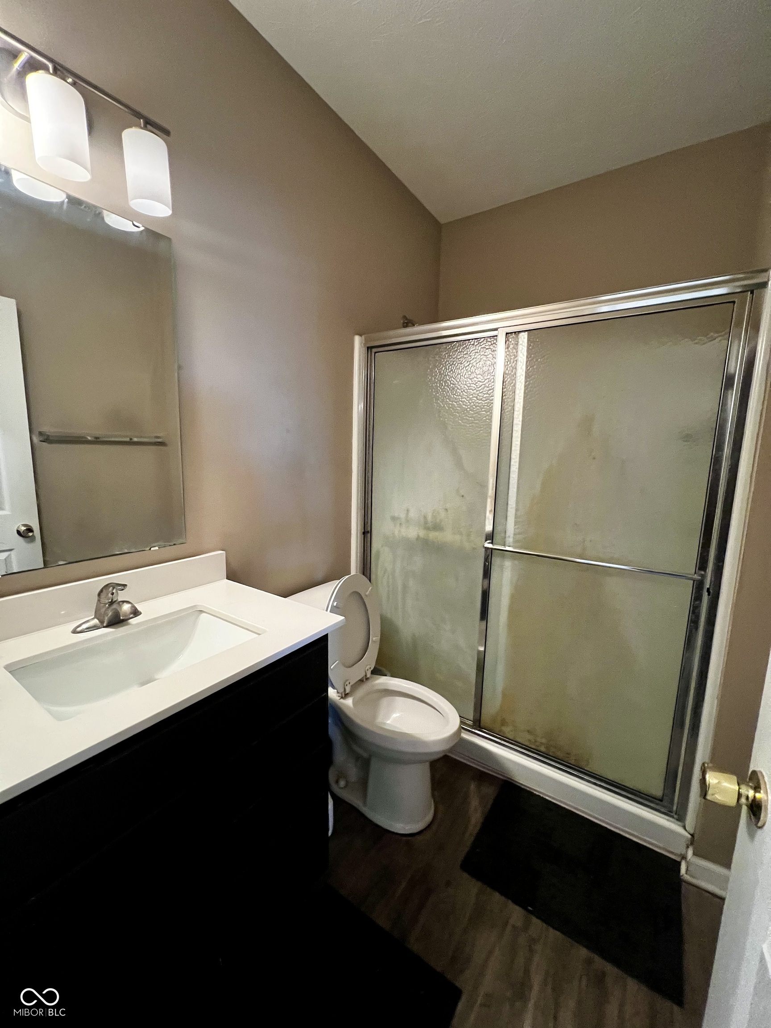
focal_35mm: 13
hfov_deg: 89.9
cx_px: 386
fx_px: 386
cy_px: 514
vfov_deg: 106.2
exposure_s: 1/60
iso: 640
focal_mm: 1.57
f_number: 1.8
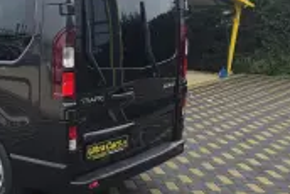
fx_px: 403
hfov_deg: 36.6
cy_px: 111
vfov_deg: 27.0
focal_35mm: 50
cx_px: 19
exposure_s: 1/359
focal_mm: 6.25
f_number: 1.7
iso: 50
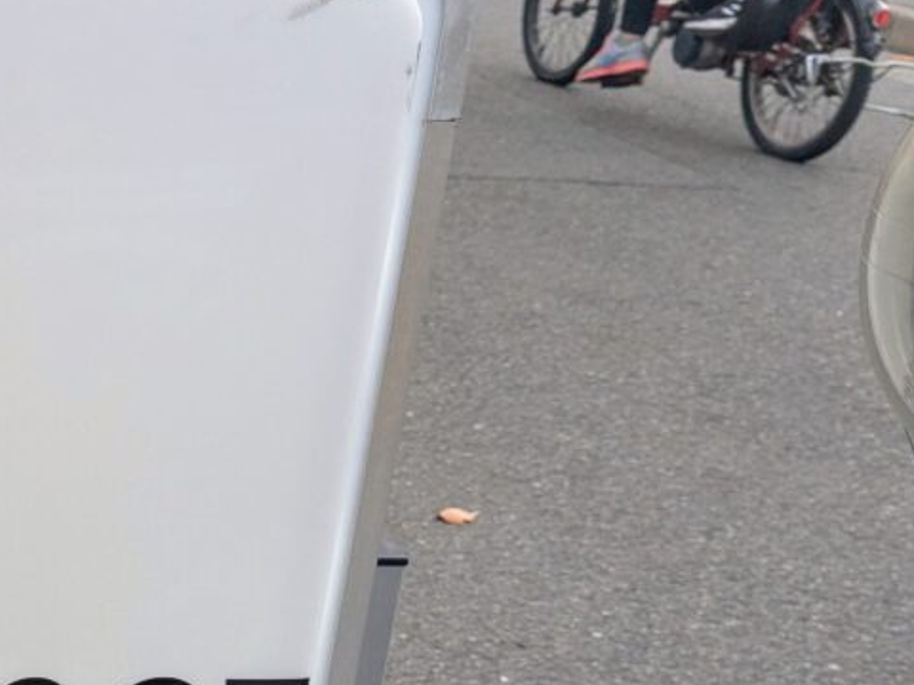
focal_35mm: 72
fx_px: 1901
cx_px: -268
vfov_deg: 20.0
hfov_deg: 23.8
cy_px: 645
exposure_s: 1/557
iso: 55
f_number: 1.73
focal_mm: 4.38
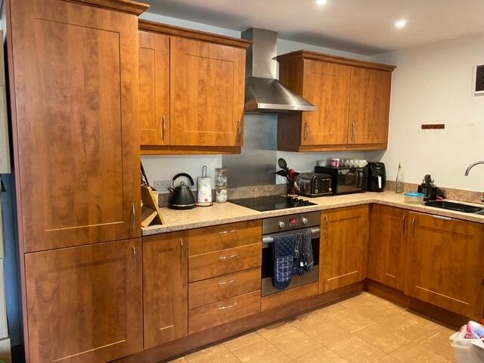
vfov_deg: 53.1
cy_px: 182
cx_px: 242
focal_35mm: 26
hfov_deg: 67.3
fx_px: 364
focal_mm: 4.25
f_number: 1.8
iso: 400
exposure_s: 1/50
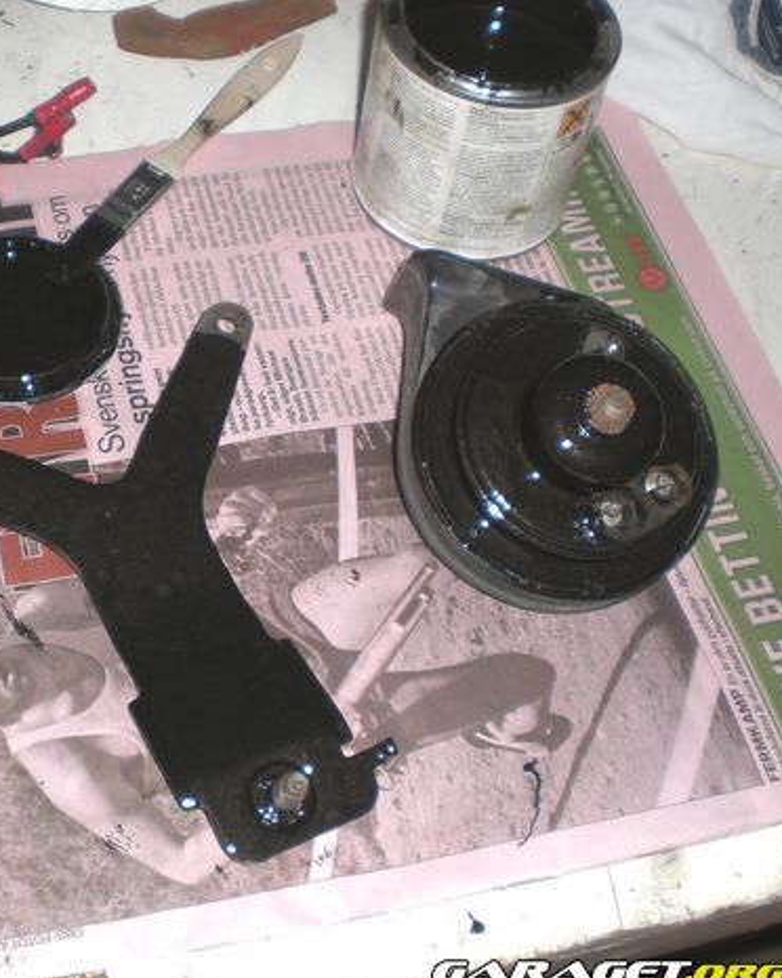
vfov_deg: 36.7
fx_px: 1475
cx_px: 120
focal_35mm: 51
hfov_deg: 28.8
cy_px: 488
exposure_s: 1/60
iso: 50
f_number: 3.1
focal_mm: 6.3
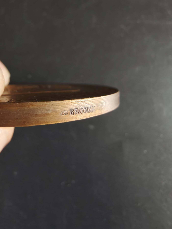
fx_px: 152
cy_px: 114
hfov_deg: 58.9
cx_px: 86
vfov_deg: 73.9
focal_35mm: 23
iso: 400
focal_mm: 2.32
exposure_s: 1/50
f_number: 2
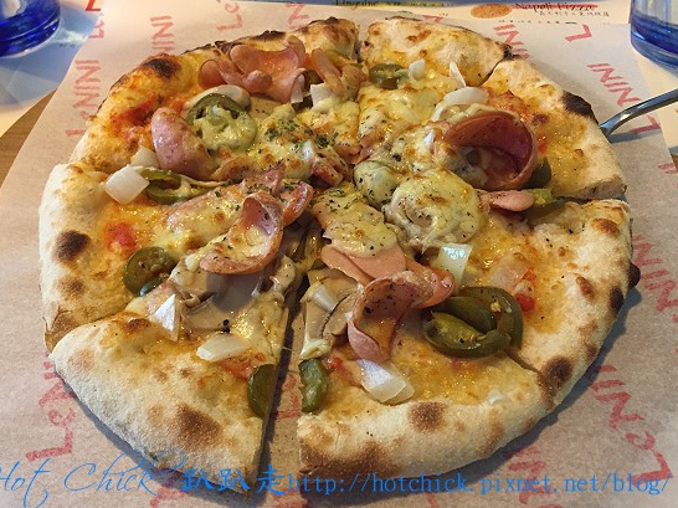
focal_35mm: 34
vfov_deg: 41.7
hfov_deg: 54.0
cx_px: 334
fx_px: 666
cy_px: 219
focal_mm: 4.15
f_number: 2.2
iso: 200
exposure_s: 1/30
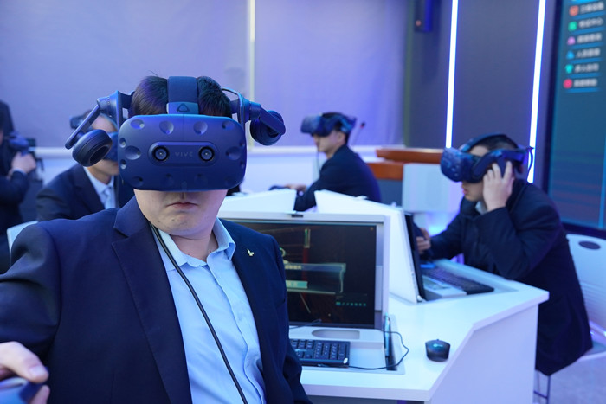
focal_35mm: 38
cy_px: 202
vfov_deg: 35.1
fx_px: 640
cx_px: 303
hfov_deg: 50.7
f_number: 4
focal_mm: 38
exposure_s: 1/160
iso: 2000
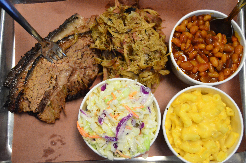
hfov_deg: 43.7
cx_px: 123
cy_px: 82
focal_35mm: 45
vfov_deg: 29.7
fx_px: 307
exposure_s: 1/320
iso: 5000
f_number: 4.5
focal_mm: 30
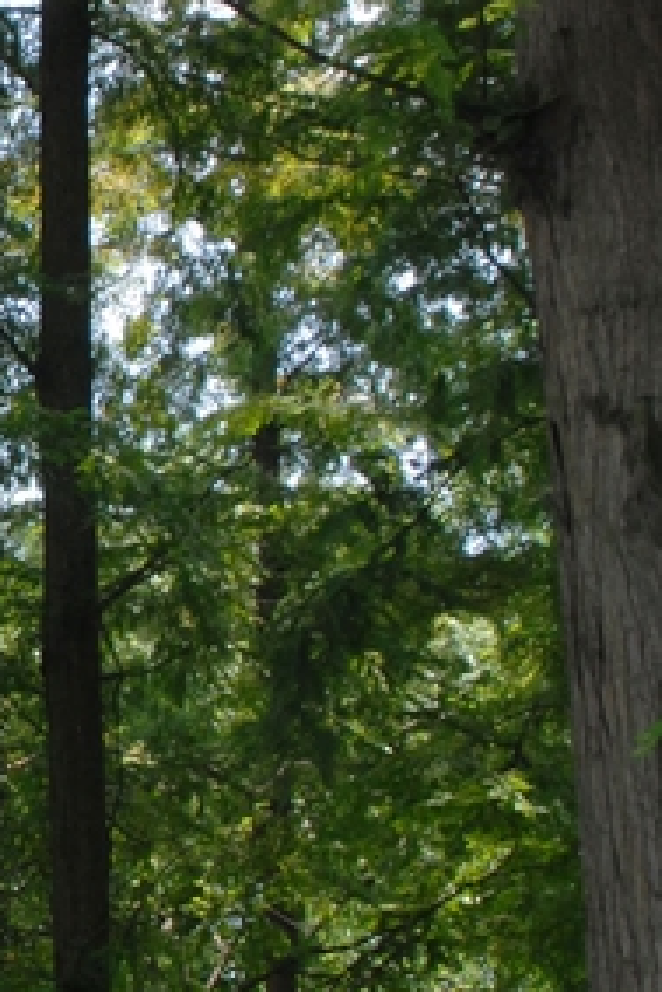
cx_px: -429
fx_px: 4187
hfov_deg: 8.8
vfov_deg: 13.5
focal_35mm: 152
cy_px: 498
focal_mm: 28
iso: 400
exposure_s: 1/160
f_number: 6.3
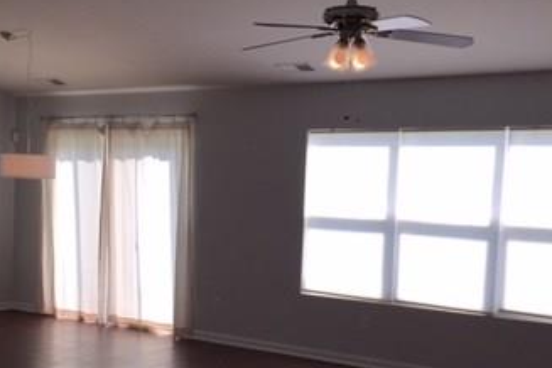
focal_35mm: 59
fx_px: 905
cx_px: 203
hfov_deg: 33.7
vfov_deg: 22.8
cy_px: 260
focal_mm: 4.15
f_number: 2.2
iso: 40
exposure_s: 1/542
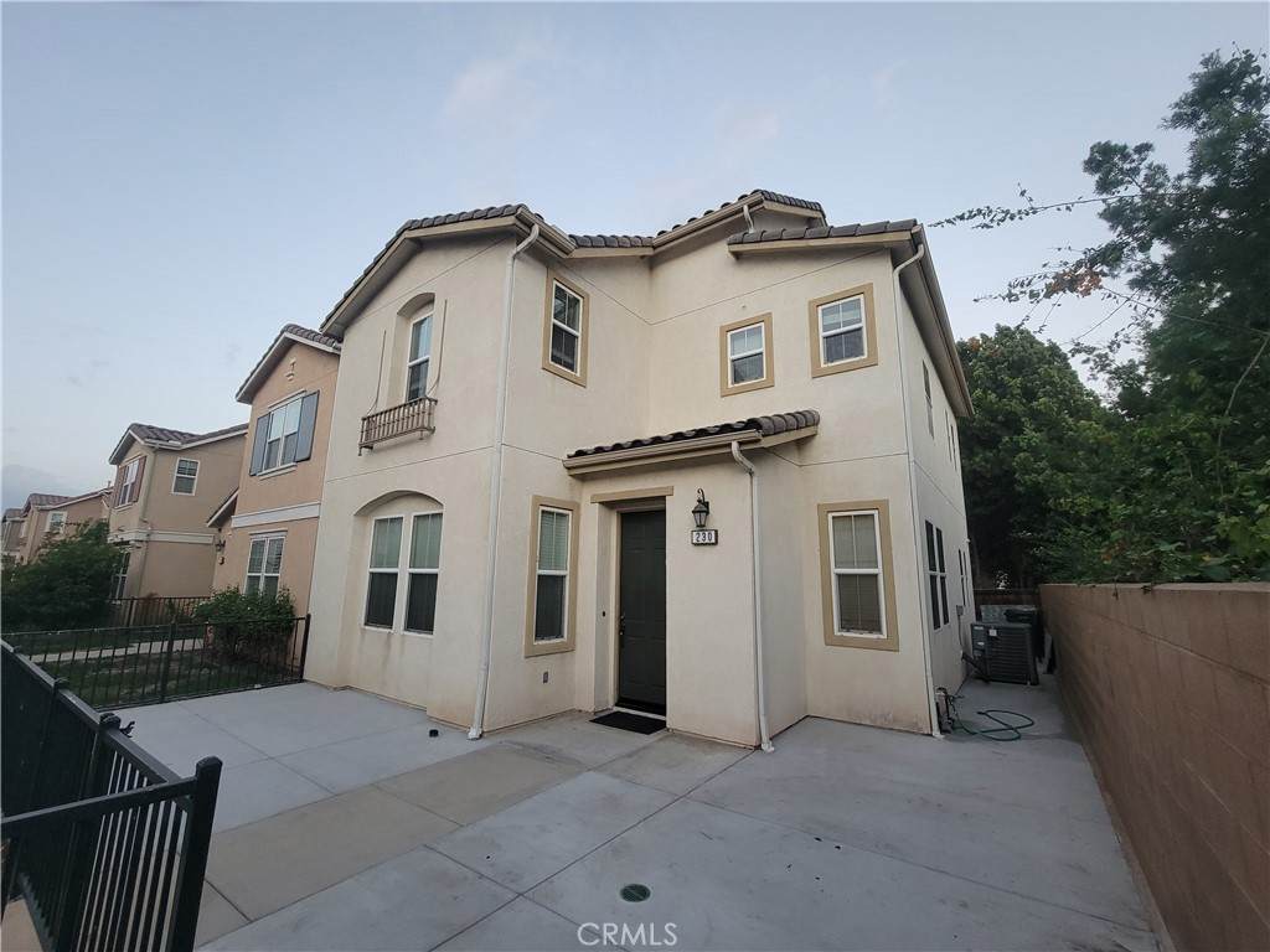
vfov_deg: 89.9
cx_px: 635
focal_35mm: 13
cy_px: 476
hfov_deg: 106.2
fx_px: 477
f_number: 2.2
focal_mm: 2.2
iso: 160
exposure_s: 1/60
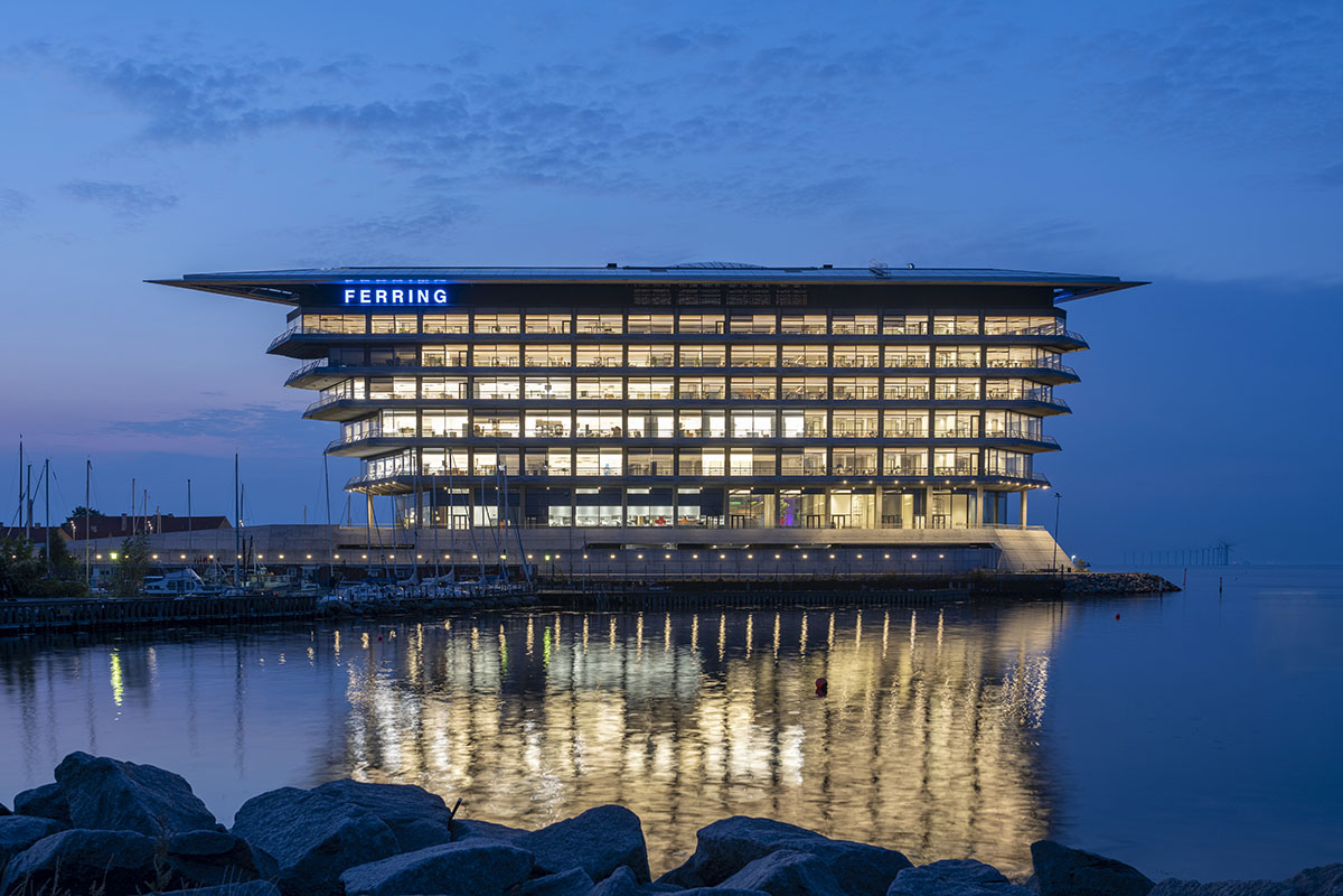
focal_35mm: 38
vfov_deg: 35.1
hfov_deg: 50.7
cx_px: 672
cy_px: 448
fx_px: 1418
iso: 64
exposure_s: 2.5
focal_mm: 38
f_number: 8
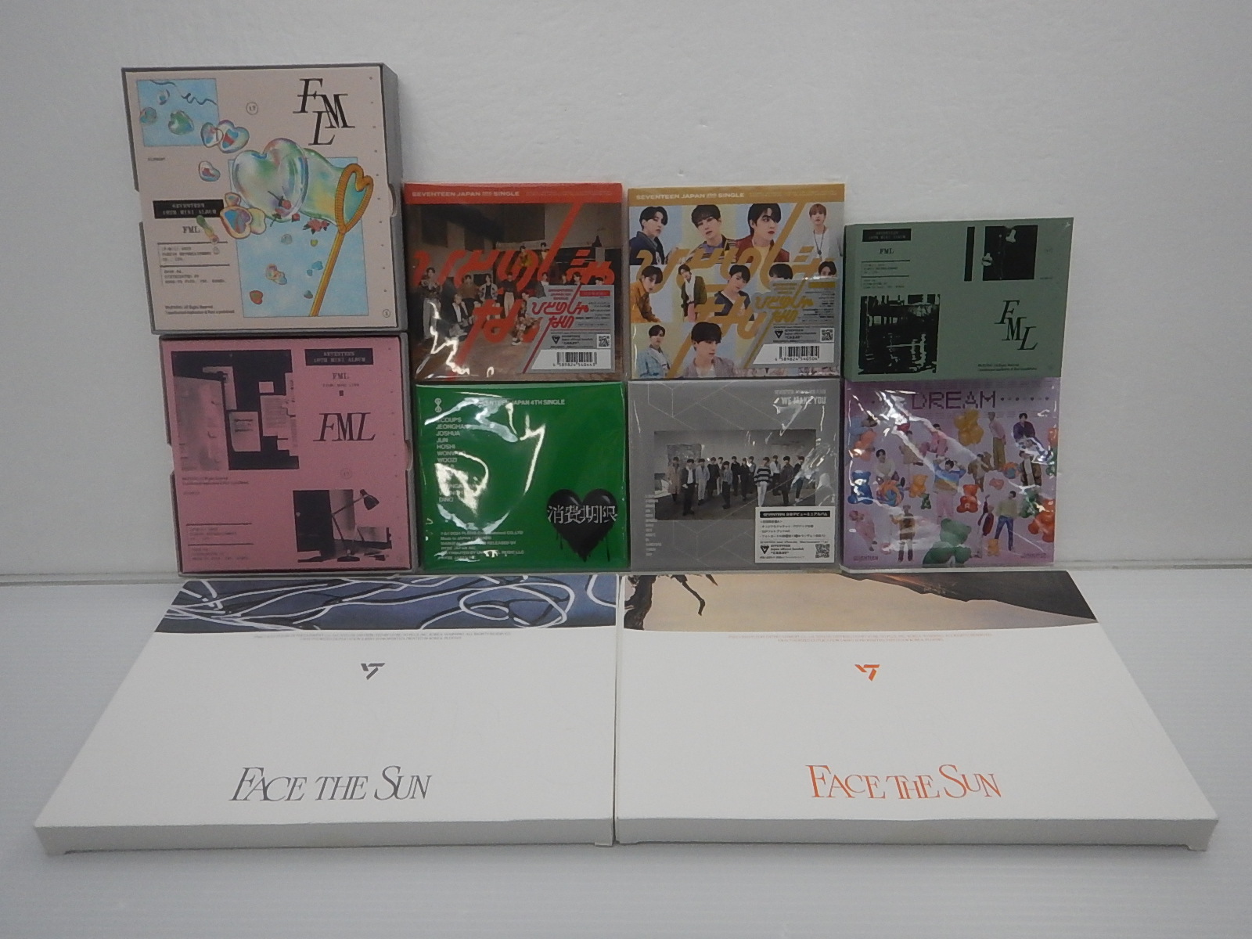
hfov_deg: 71.6
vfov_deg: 56.8
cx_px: 626
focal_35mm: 24
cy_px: 470
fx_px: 868
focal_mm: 4.3
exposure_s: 1/250
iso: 400
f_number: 2.8
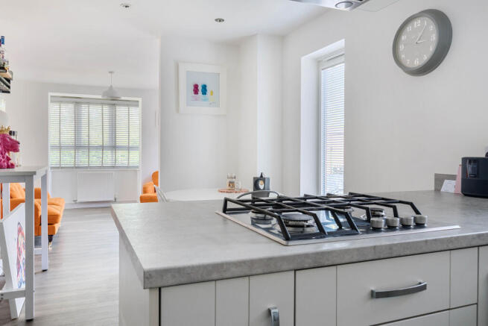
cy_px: 163
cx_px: 244
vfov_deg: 51.3
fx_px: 339
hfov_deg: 71.5
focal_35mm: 25
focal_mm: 17
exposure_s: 1/5
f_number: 8
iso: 100
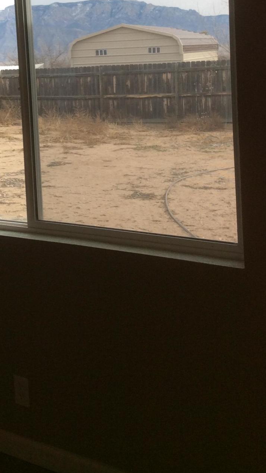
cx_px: 99
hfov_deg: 21.8
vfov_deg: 36.8
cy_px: 109
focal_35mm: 55
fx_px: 690
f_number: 2.4
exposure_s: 1/411
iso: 32
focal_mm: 3.3
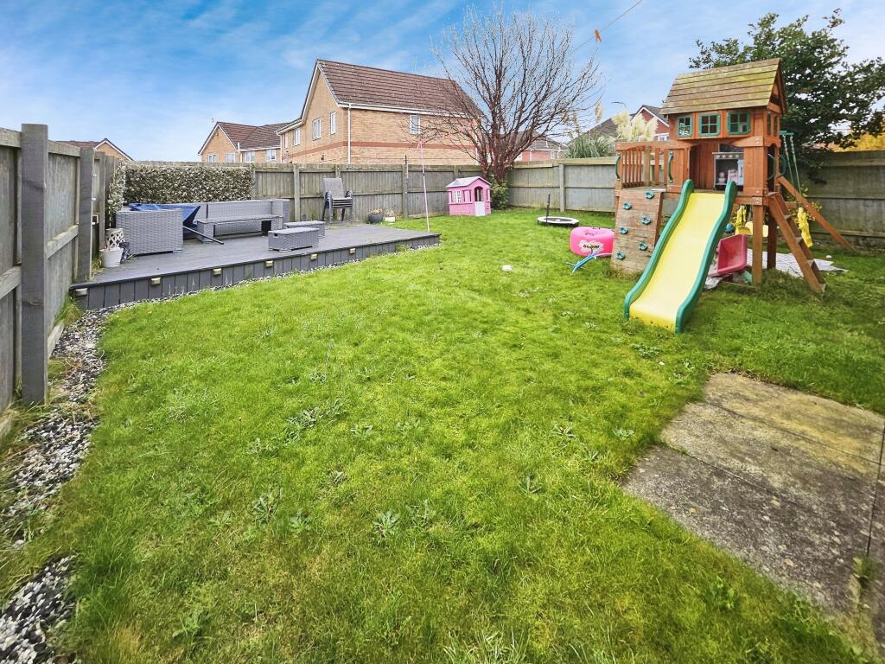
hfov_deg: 106.2
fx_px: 332
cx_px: 442
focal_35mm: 13
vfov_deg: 89.9
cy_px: 332
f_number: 2.2
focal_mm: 1.7
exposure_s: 1/100
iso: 32
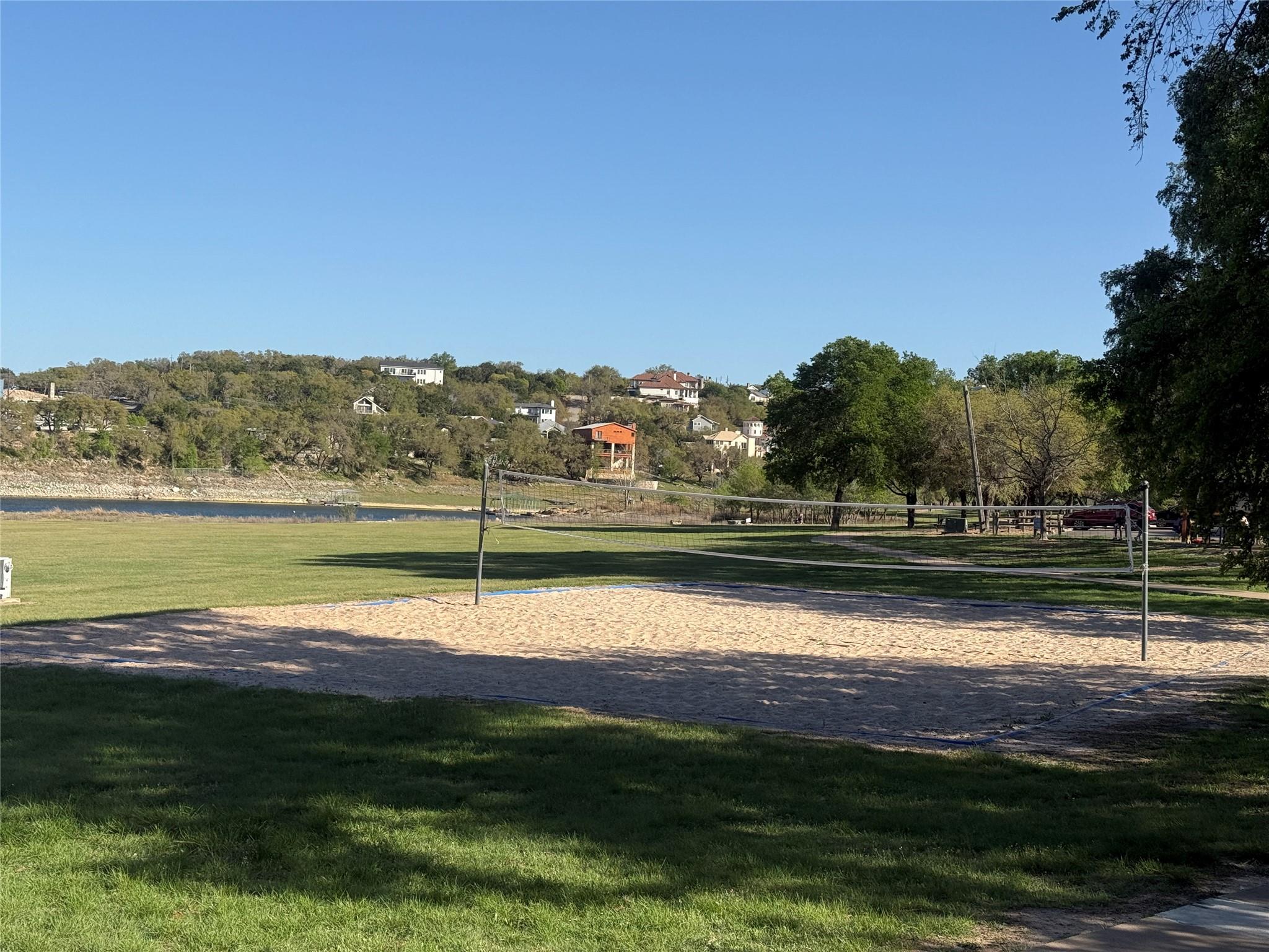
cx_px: 634
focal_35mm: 48
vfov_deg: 30.3
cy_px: 476
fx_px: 1760
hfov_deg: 39.7
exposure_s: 1/4587
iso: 64
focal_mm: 6.76
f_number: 1.78
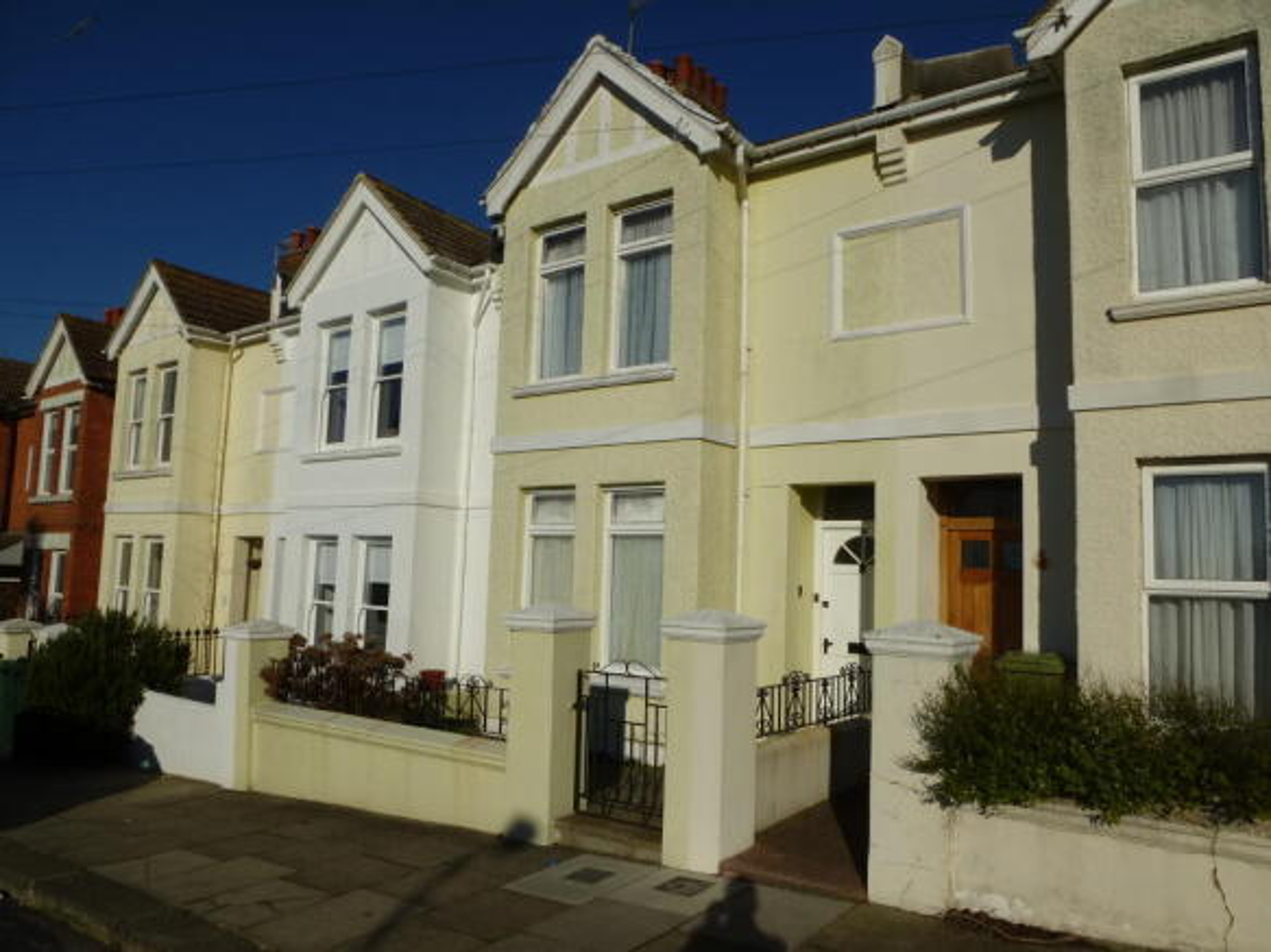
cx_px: 636
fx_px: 881
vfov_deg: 56.8
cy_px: 476
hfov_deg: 71.6
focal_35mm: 24
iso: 100
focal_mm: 4.3
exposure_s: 1/1600
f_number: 5.6
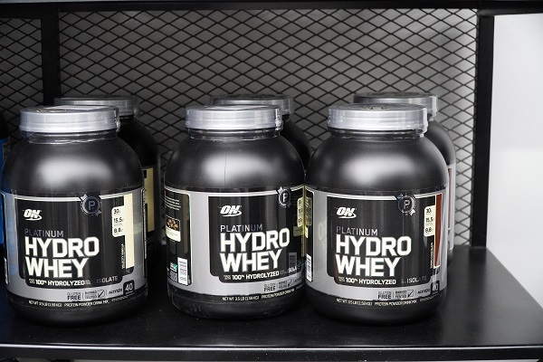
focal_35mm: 51
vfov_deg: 26.5
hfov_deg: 38.9
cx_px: 272
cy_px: 181
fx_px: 769
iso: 6400
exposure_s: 1/400
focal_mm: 34
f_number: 4
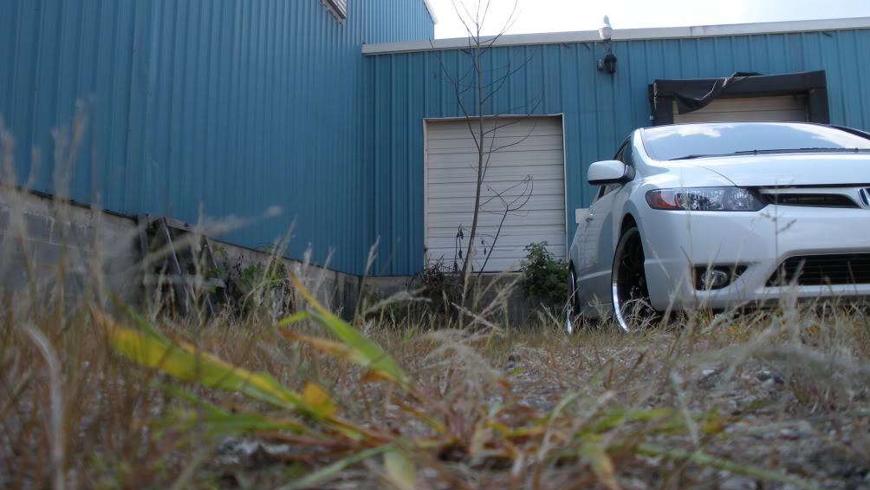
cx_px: 430
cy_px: 181
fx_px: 923
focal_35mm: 40
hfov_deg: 50.5
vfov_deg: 29.6
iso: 64
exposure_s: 1/331
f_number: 3.5
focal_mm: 6.3
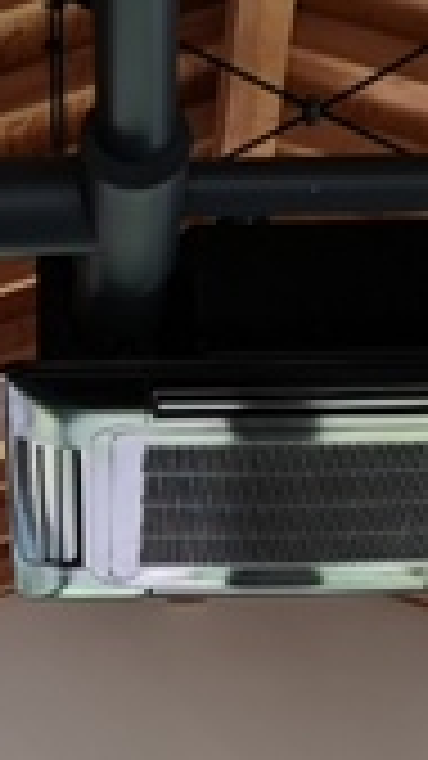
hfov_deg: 8.6
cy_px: 711
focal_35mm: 139
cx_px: -50
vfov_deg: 15.2
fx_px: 2806
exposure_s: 1/100
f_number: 1.8
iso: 64
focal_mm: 3.95
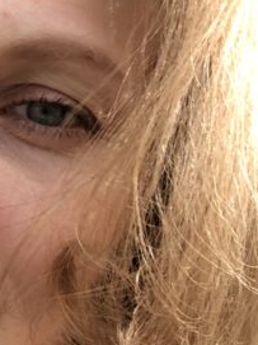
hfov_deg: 11.8
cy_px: 159
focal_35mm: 121
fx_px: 1203
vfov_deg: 16.3
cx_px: -98
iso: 20
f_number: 2.2
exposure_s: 1/156
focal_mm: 2.87
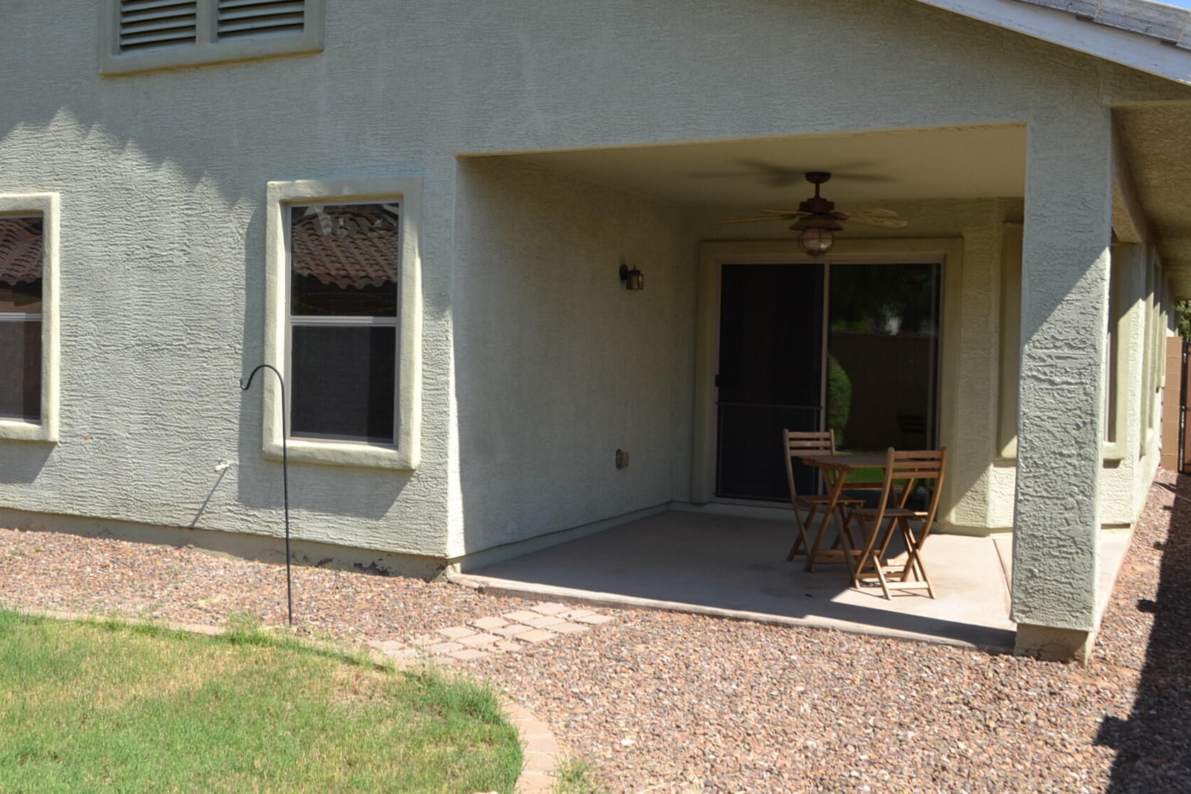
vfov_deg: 35.9
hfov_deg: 51.6
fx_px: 1224
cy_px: 354
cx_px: 495
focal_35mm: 37
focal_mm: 18
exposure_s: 1/200
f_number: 7.1
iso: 100
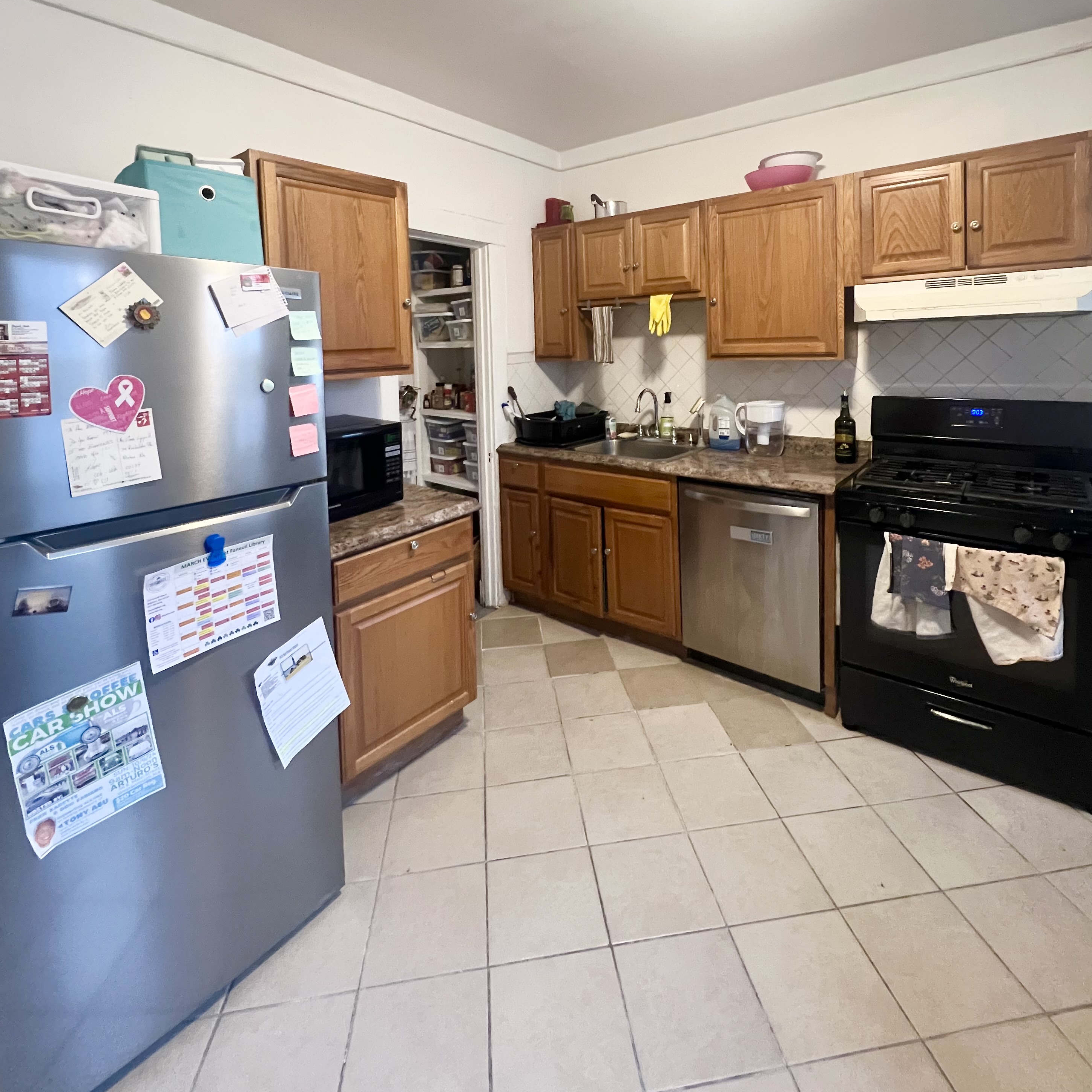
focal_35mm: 16
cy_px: 375
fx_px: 571
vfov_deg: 84.8
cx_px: 561
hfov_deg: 87.4
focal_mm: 1.57
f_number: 1.8
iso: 500
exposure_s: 1/60
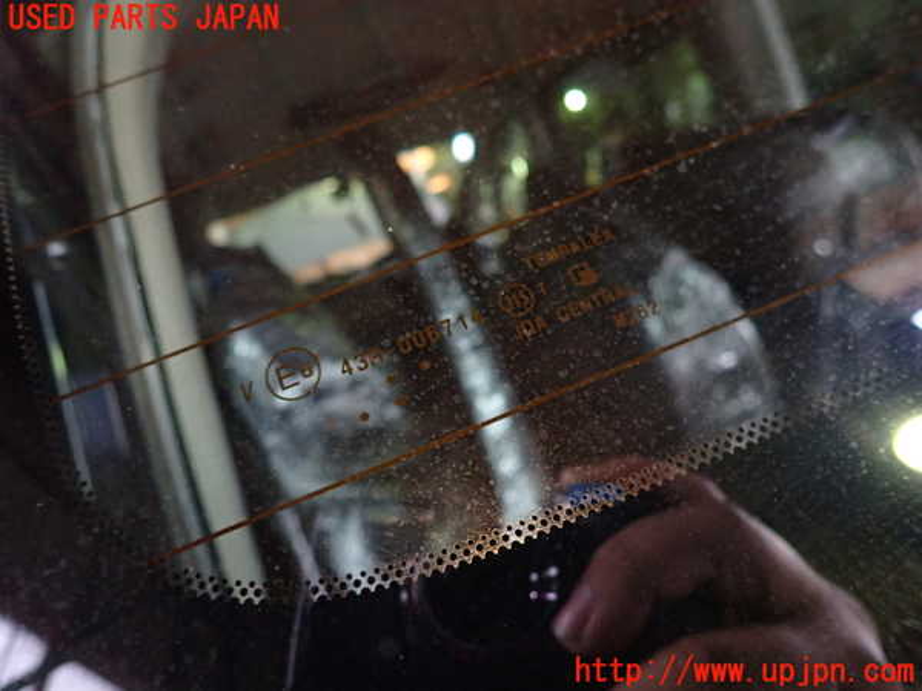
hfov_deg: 69.4
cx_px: 461
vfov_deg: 54.9
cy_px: 346
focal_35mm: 25
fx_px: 666
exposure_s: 1/25
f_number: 2
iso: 800
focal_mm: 4.5
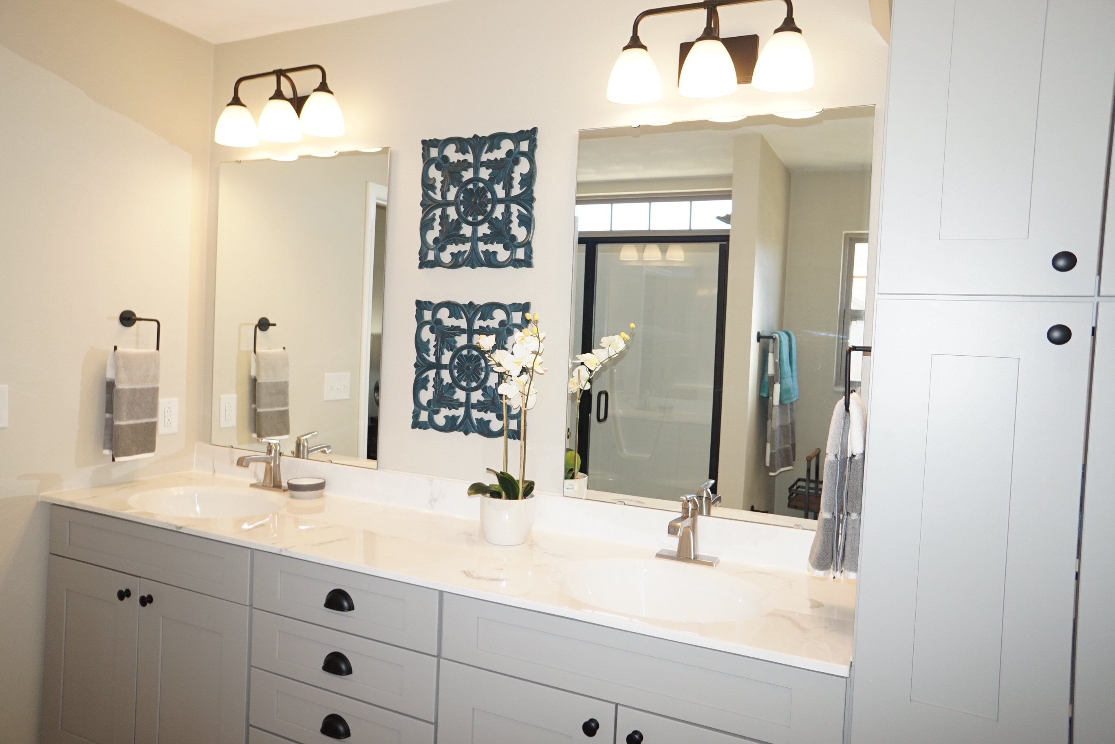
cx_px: 558
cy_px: 372
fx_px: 743
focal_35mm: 24
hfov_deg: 73.7
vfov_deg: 53.1
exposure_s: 1/160
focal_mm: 16
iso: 320
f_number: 4
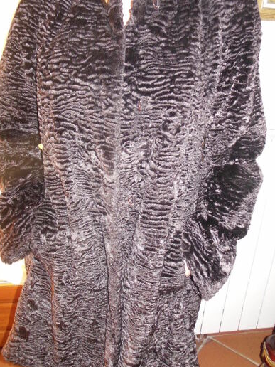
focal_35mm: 31
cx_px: 128
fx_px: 328
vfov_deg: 58.2
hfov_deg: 45.4
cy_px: 165
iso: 250
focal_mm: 4.5
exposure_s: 1/25
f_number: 3.2
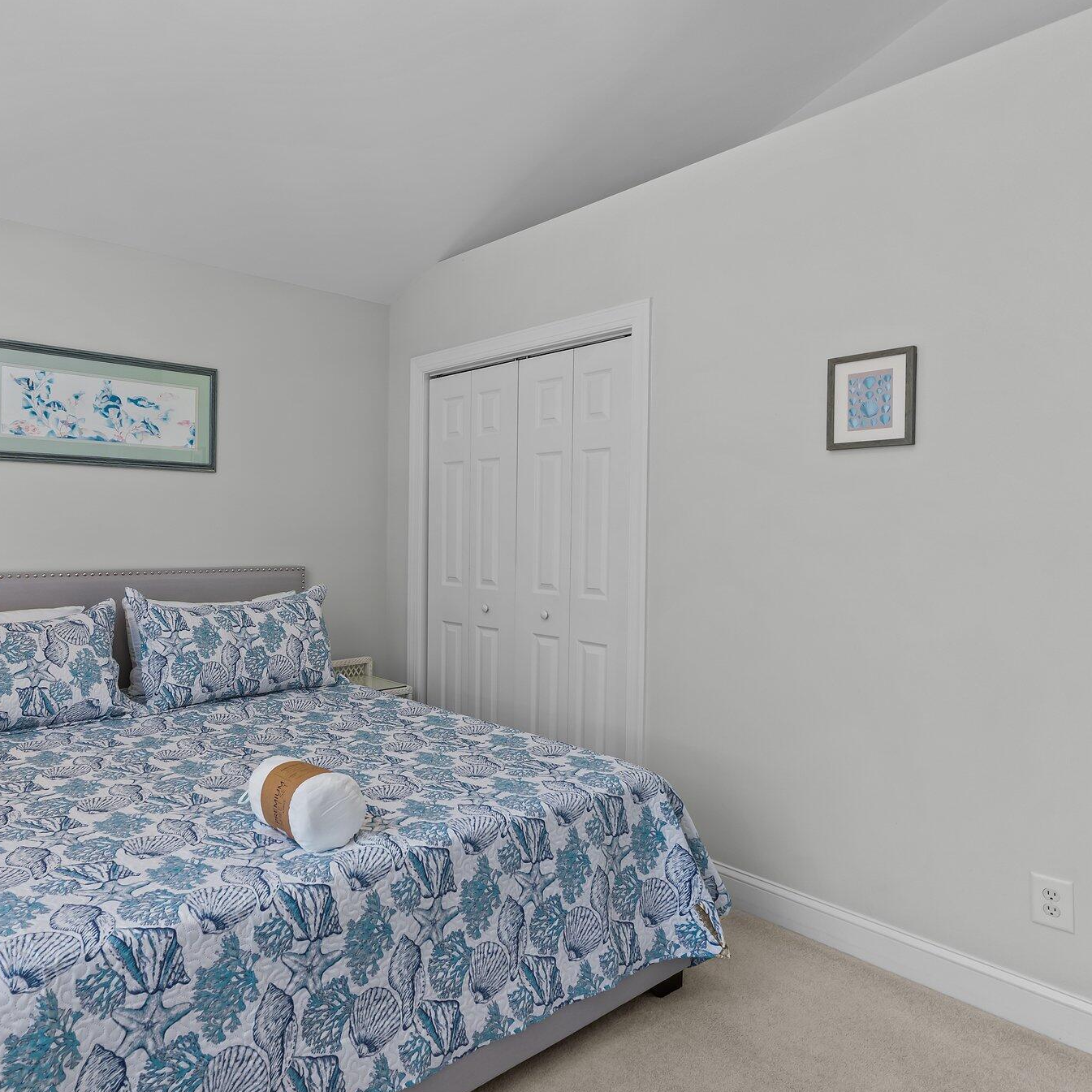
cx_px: 371
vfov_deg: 69.6
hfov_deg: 67.9
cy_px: 545
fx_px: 785
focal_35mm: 22
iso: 1000
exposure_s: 1/13
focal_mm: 17
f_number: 6.3
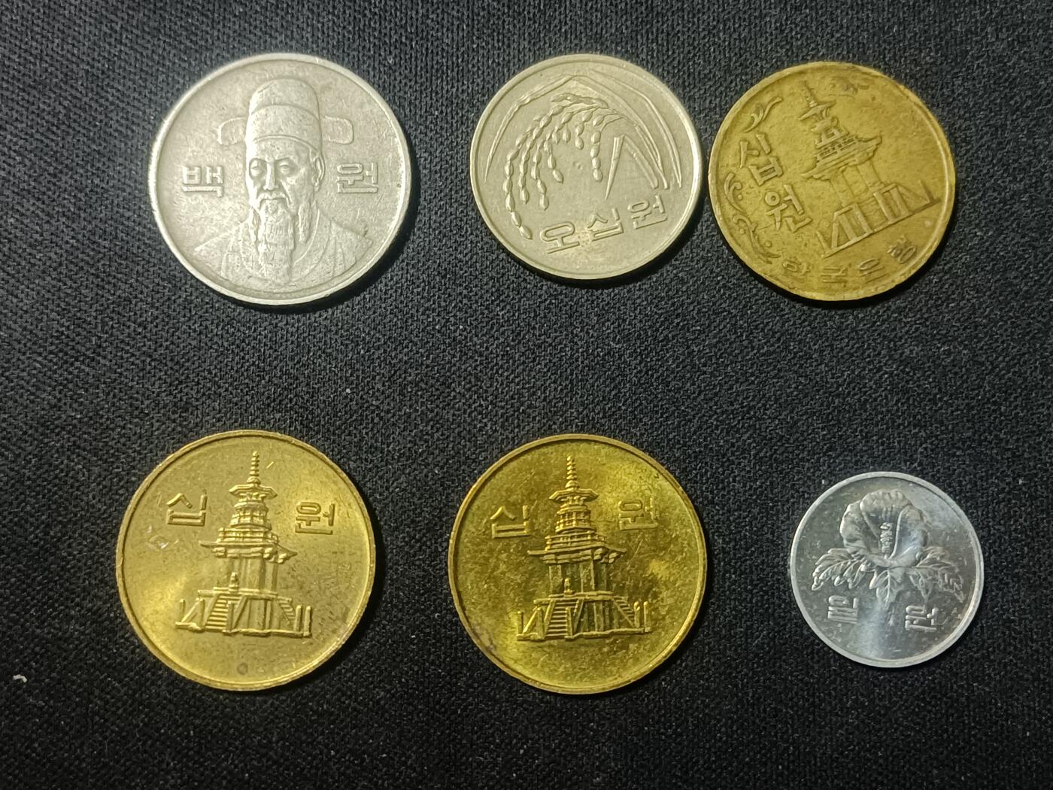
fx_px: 1278
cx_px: 526
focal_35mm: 42
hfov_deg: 44.8
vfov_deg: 34.3
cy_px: 395
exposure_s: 1/33.3
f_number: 1.8
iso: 1523
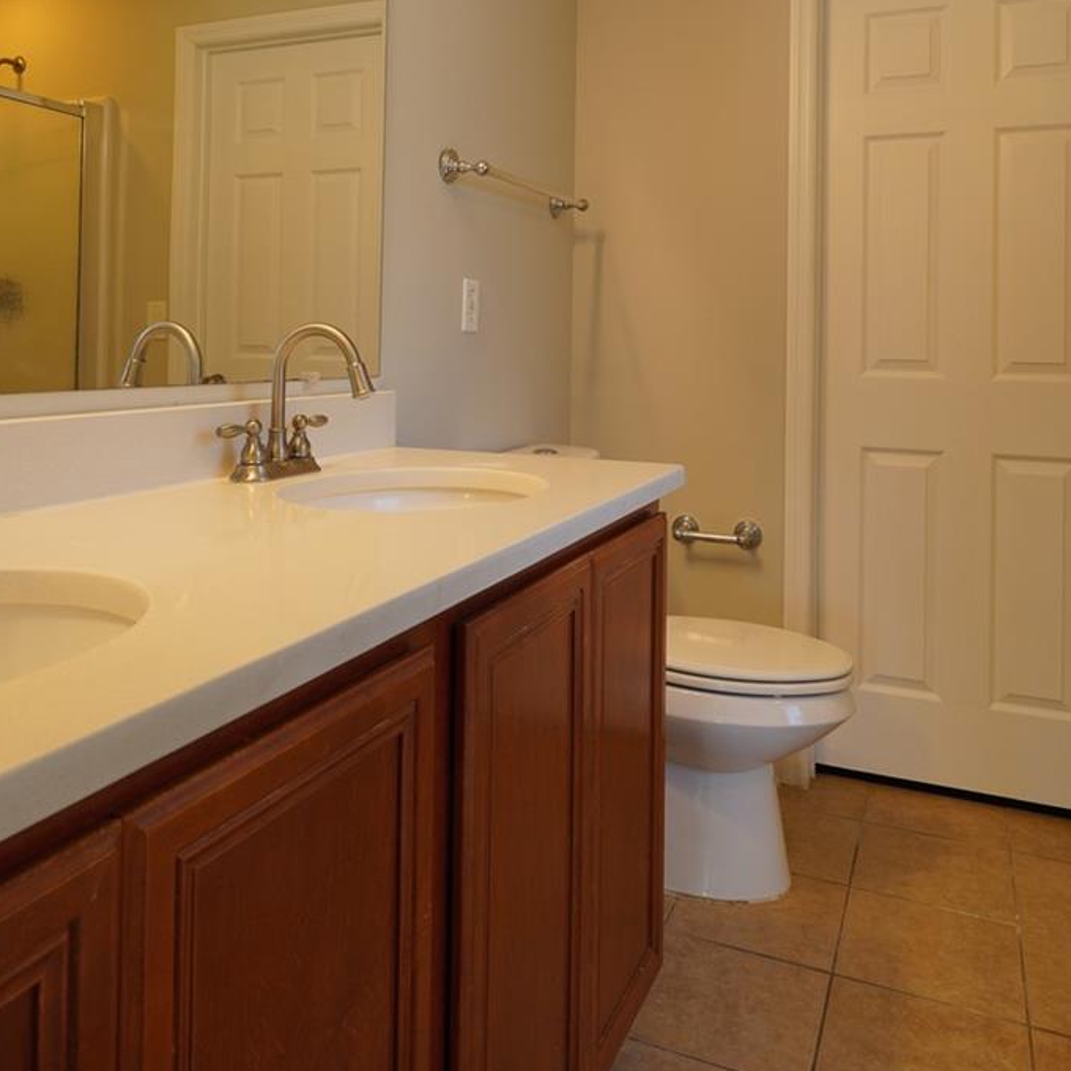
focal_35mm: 28
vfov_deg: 55.3
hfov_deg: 57.3
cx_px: 512
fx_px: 980
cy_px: 304
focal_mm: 14
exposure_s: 1/20
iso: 320
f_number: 7.1
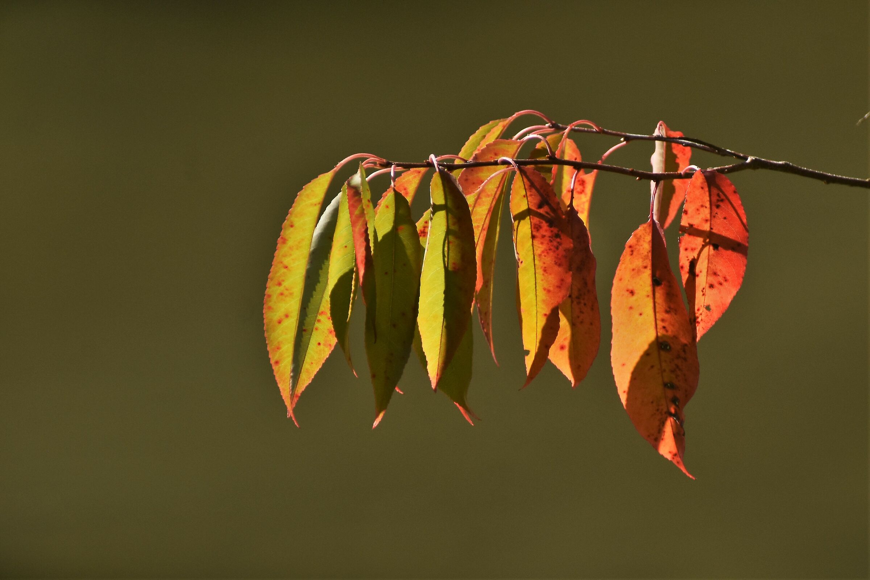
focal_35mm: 600
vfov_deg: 2.3
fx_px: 14499
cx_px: 435
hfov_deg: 3.4
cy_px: 290
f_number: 6.3
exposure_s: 1/800
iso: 500
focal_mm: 400
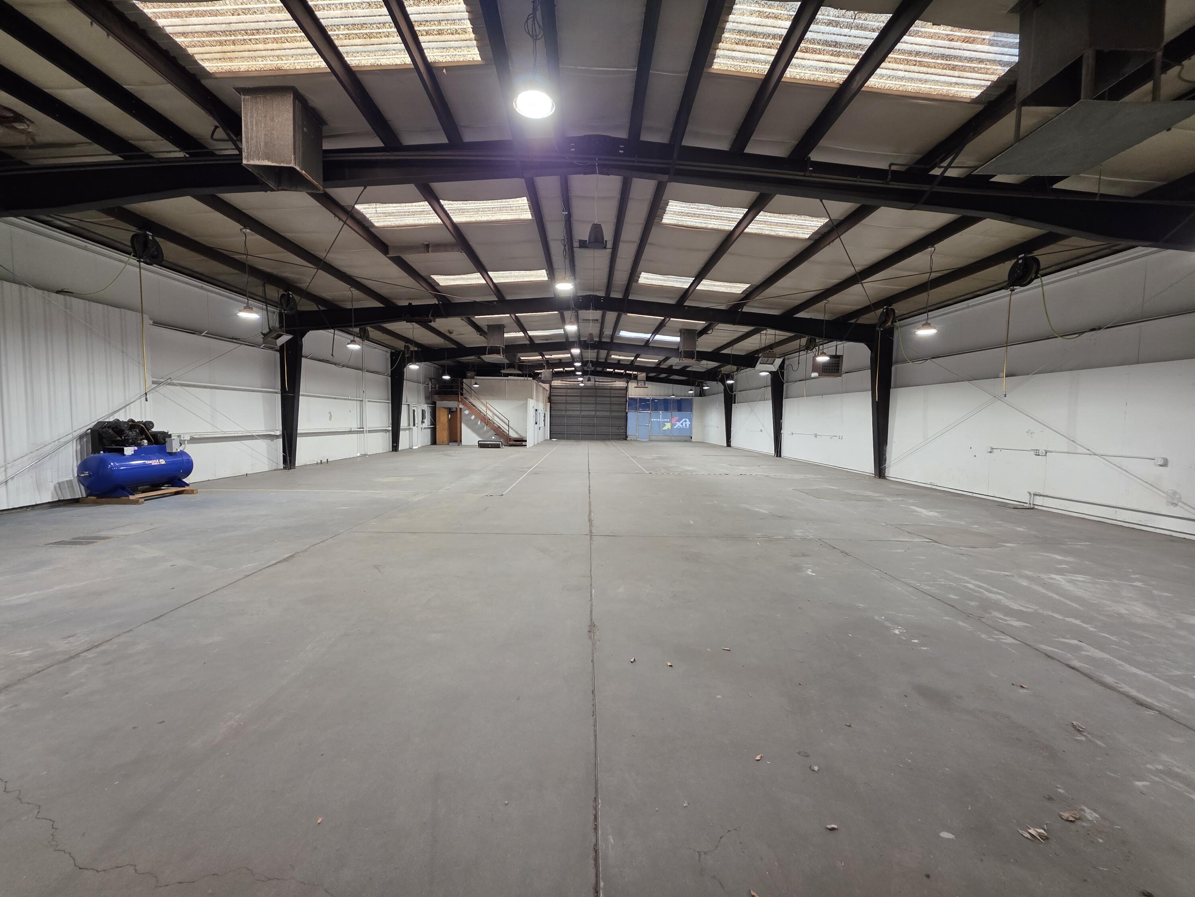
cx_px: 598
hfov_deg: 106.2
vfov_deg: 89.9
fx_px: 449
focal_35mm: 13
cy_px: 448
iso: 125
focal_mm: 2.2
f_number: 1.9
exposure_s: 1/120
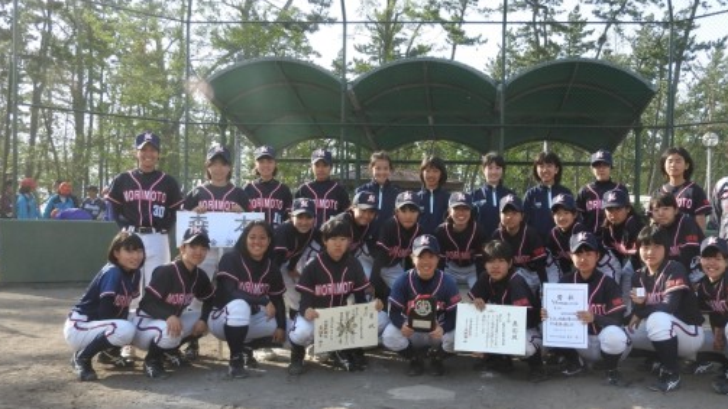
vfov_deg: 30.3
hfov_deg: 51.4
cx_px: 418
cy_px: 247
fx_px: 753
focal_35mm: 39
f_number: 3.5
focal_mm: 5.4
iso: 100
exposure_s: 1/400
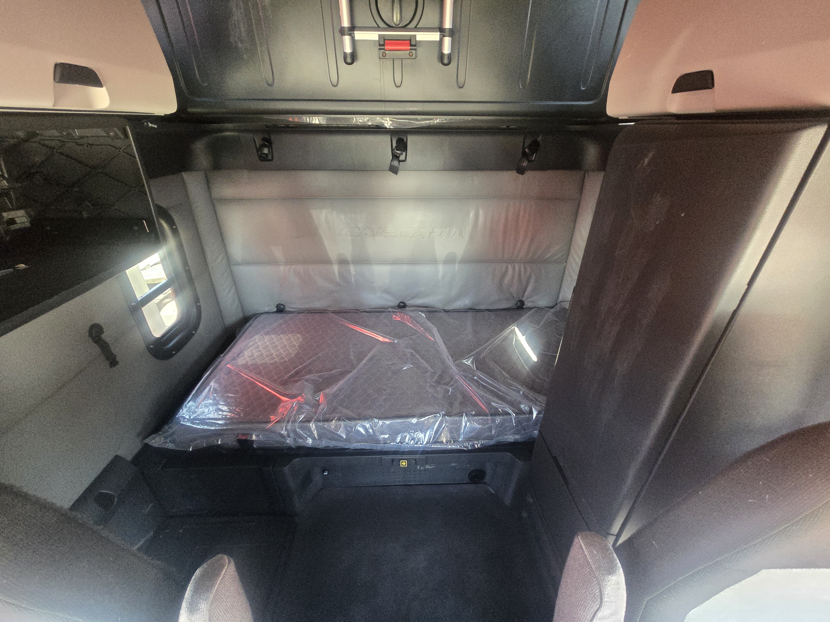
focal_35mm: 13
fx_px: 312
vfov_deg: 89.9
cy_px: 311
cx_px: 415
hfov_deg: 106.2
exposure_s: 1/60
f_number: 2.2
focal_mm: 2.2
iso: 1000
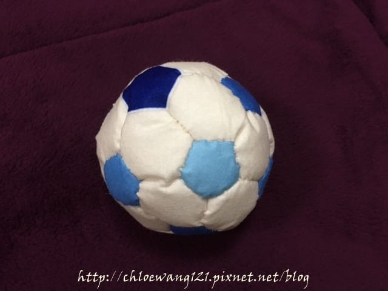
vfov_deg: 48.2
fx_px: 325
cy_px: 146
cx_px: 194
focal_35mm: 29
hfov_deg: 61.7
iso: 160
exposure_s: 1/30
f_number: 2.2
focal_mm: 4.15
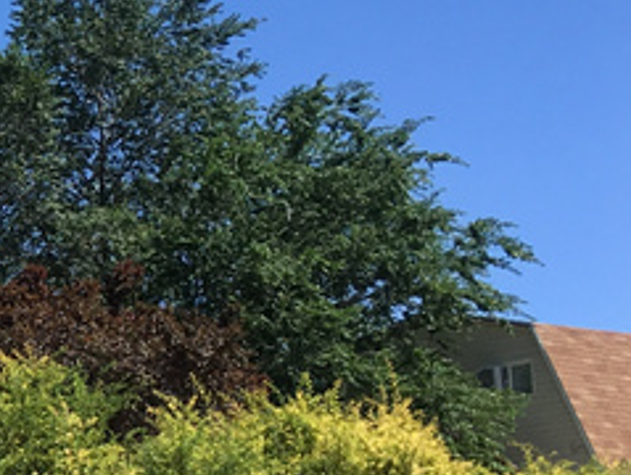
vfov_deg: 11.9
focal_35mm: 124
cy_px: 401
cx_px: -626
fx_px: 2264
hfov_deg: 13.6
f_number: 2.2
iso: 25
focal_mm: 4.15
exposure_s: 1/1282
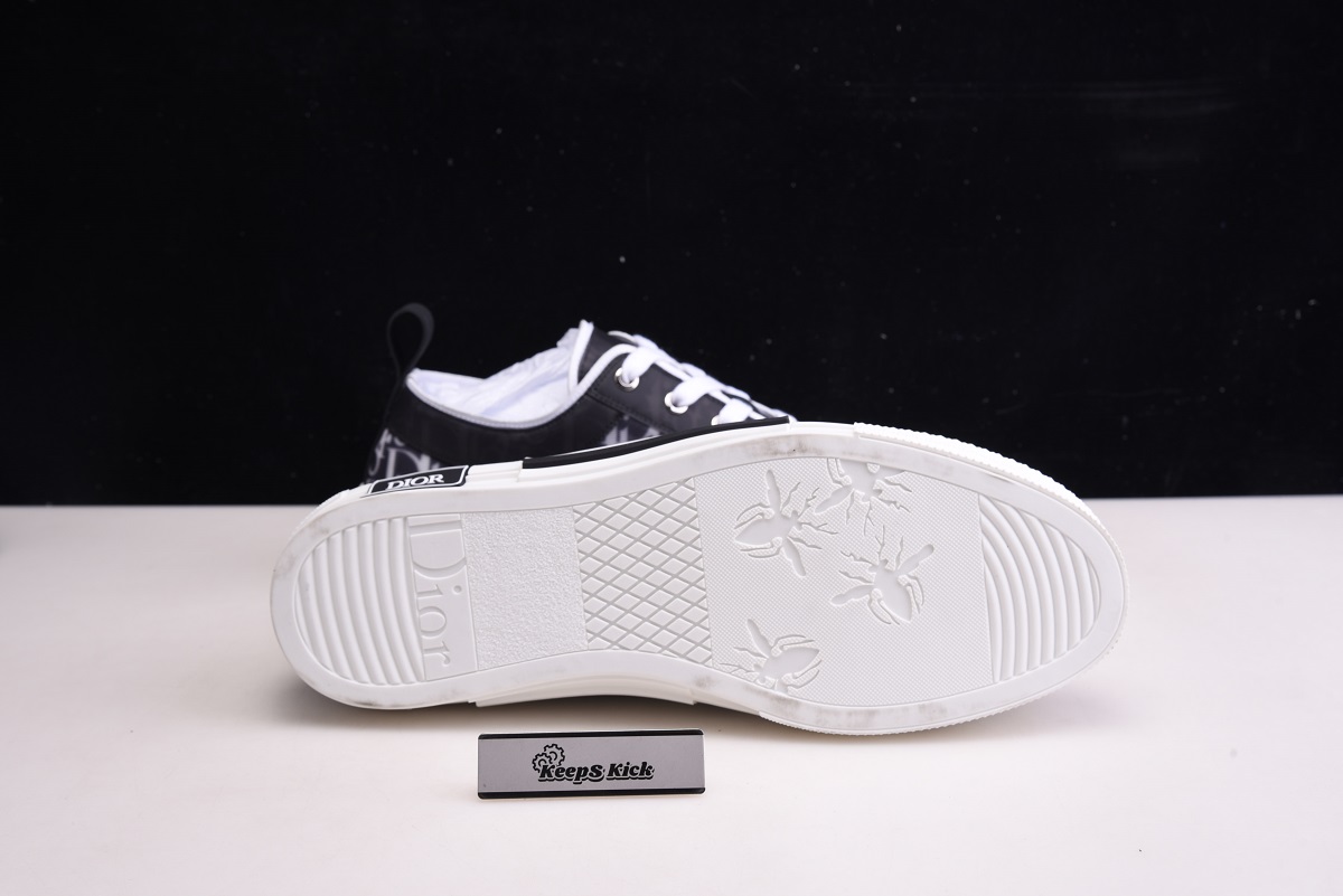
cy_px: 448
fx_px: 1791
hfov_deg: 41.1
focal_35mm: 48
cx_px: 672
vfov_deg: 28.1
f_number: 11
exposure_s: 1/125
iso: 100
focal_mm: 48
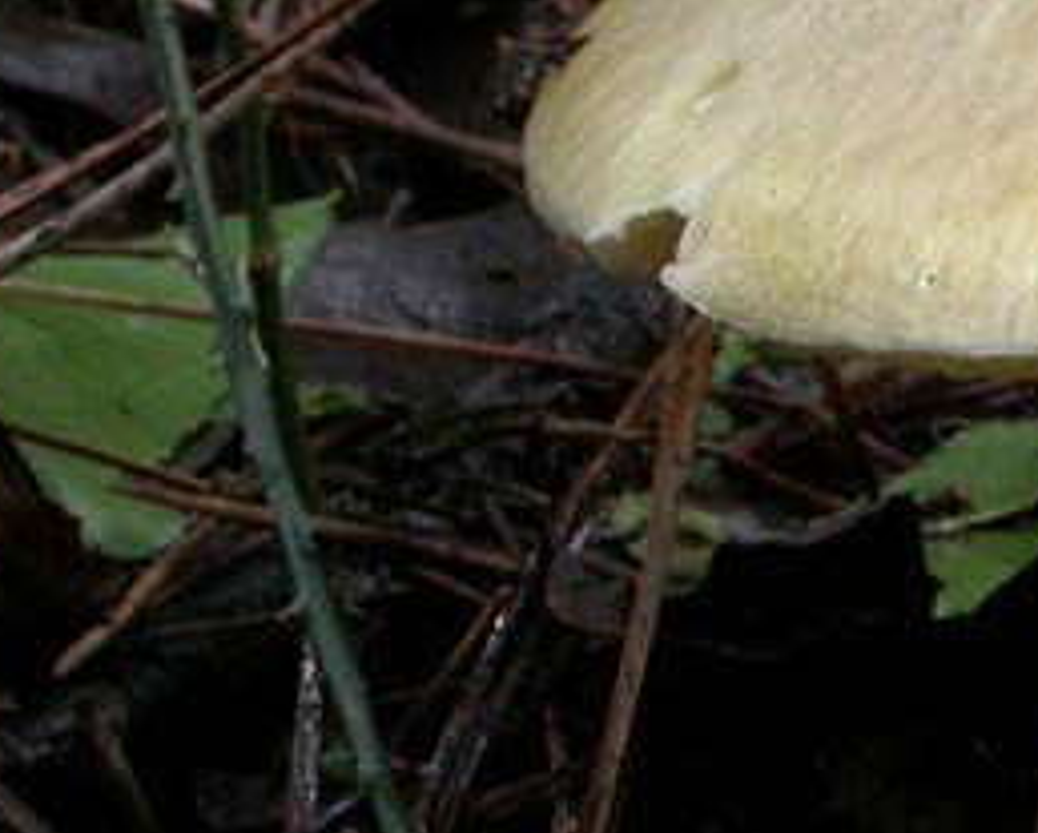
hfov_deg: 7.5
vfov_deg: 6.1
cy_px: 688
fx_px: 7812
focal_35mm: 254
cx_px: 1420
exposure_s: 1/4
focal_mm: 17.5
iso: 200
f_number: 10.3
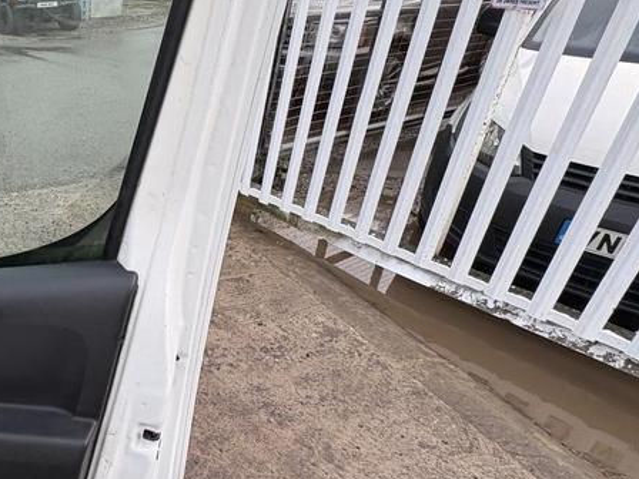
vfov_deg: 49.7
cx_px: 48
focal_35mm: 28
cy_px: 222
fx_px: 517
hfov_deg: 54.2
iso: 80
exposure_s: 1/99
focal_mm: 2.22
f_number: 2.2
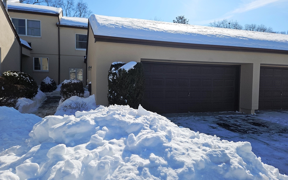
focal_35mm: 25
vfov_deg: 49.3
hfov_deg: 72.5
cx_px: 141
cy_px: 88
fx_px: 196
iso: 25
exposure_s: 1/2921
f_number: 1.8
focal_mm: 5.4
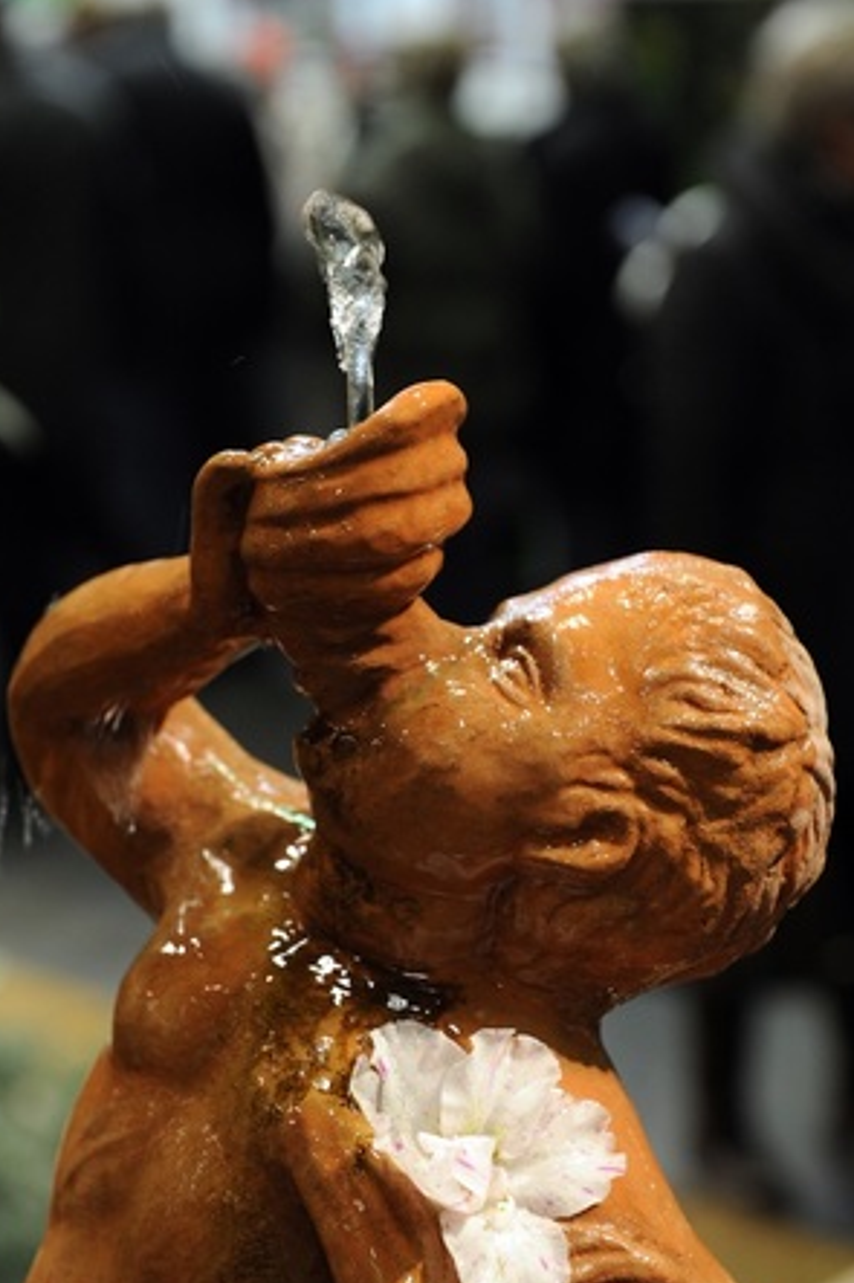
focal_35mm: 79
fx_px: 2813
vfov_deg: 25.7
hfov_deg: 17.3
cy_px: 657
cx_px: 439
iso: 1250
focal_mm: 70
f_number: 5.6
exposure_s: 1/60
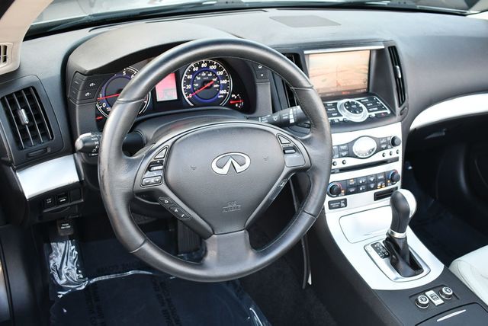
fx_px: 488
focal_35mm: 36
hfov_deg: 53.1
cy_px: 163
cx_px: 244
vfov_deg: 36.9
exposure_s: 1/200
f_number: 3.5
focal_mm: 18
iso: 800
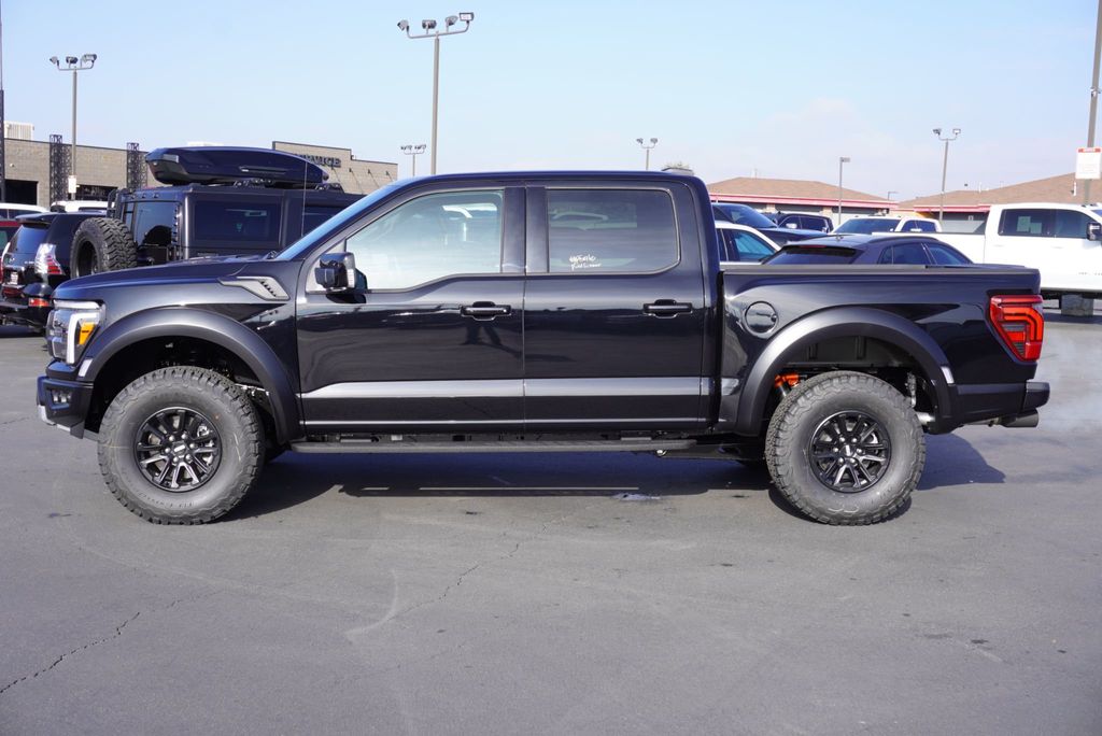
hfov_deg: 46.4
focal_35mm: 42
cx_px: 551
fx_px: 1286
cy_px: 368
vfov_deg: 31.9
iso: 100
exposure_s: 1/100
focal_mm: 28
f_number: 9
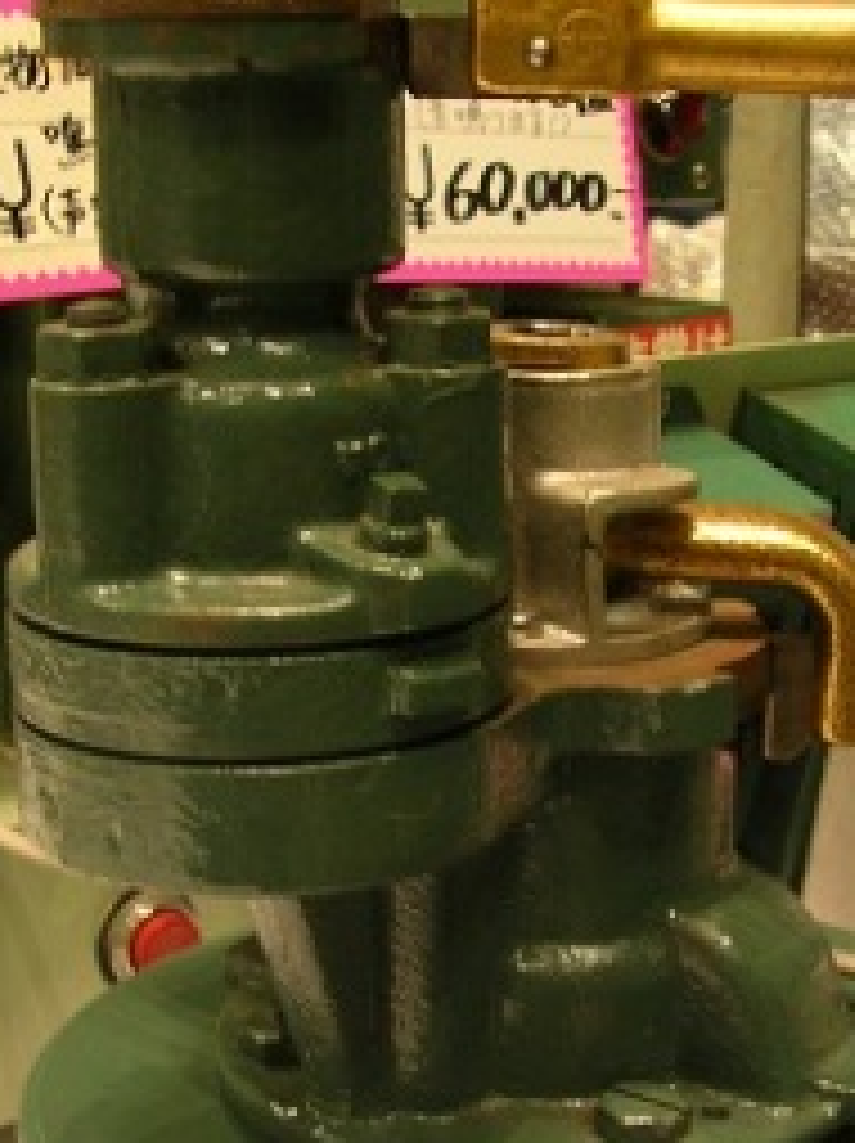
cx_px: 621
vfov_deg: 28.0
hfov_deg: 21.1
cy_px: 774
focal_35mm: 69
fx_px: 2276
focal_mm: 5.8
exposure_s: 1/9.2
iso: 50
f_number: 2.8
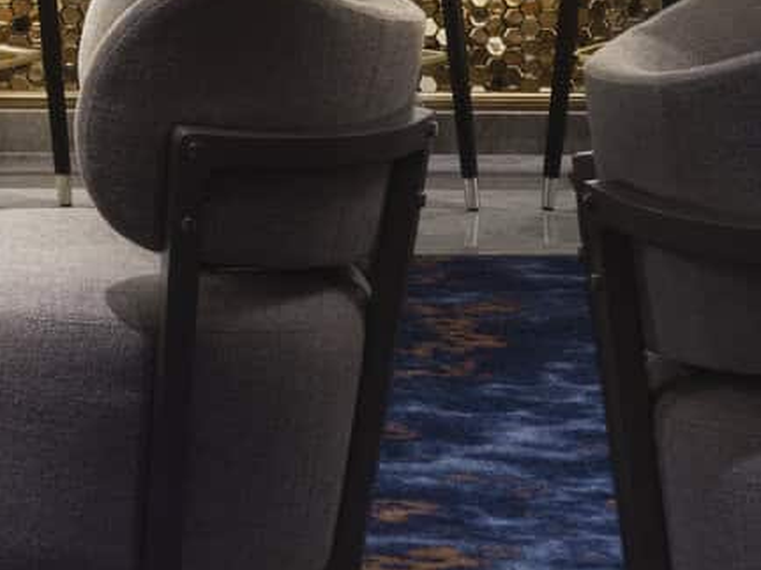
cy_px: -475
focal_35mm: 195
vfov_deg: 7.4
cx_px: -539
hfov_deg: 9.7
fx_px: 4286
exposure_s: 1
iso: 100
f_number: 13
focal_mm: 52.7
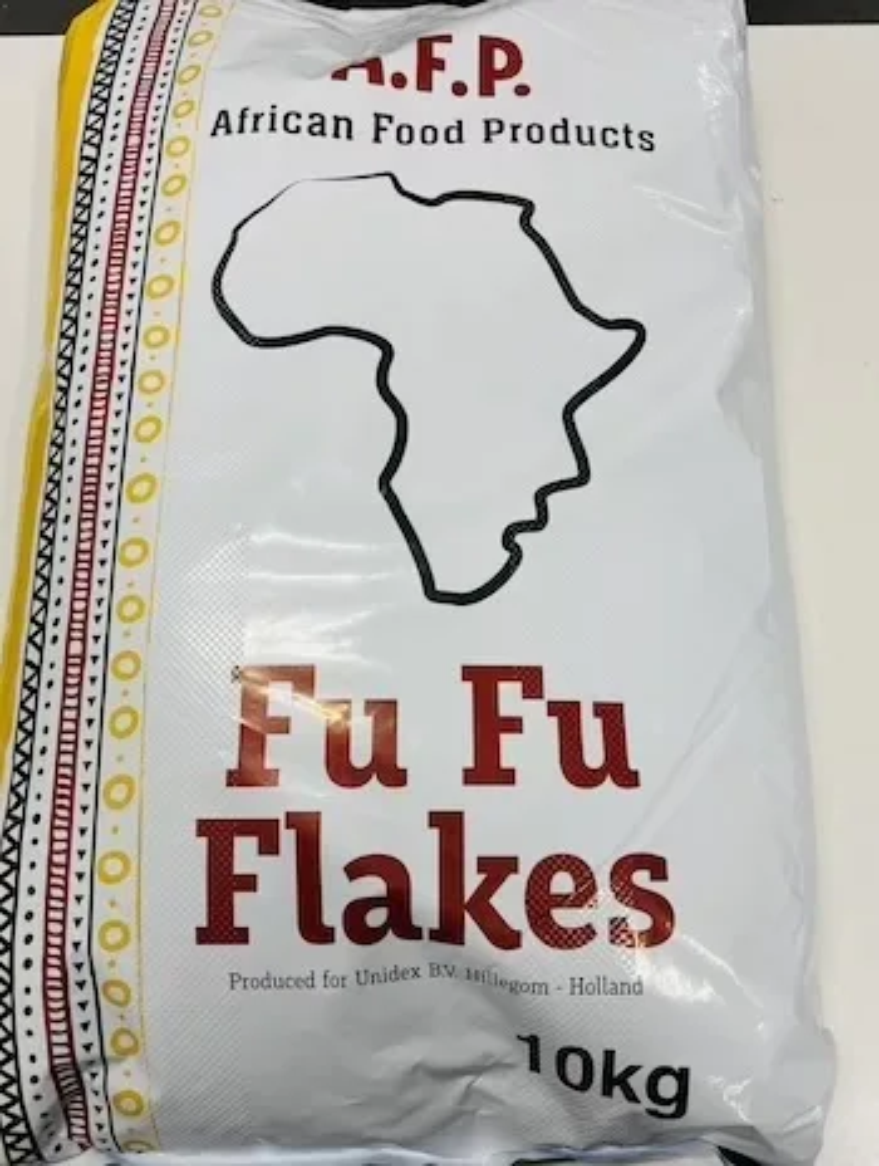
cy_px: 583
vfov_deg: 67.2
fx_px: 877
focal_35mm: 26
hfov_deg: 53.2
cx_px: 440
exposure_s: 1/50
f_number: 1.6
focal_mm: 5.96
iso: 100
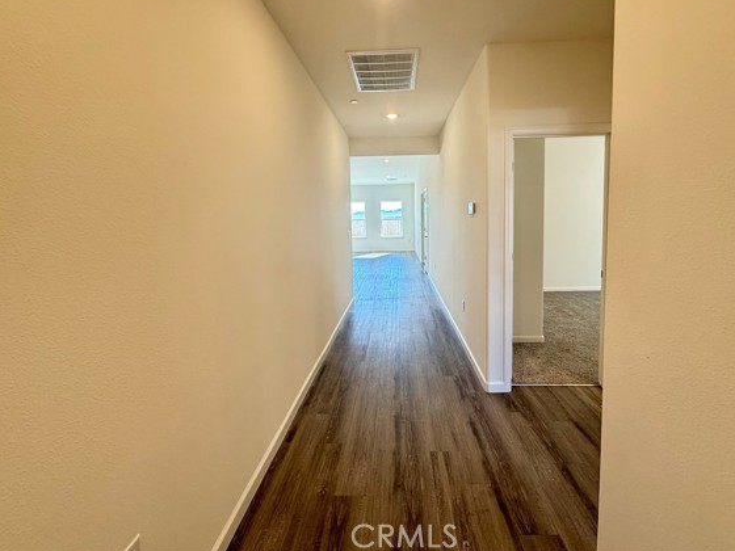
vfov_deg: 77.7
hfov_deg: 94.4
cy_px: 240
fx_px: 340
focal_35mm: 16
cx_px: 388
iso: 250
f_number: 2.2
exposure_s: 1/120
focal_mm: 2.22
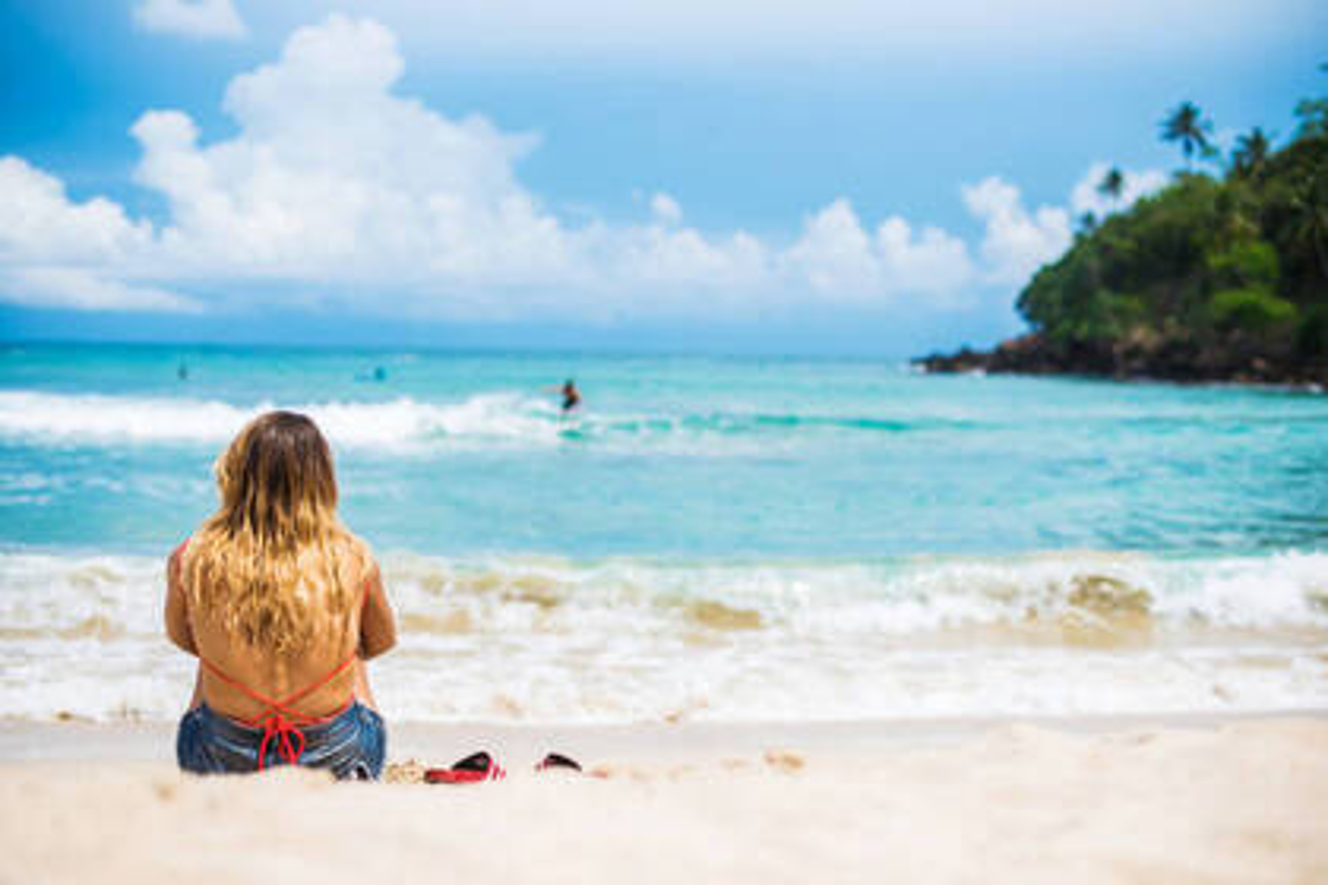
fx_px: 1844
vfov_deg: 27.0
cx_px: 664
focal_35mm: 50
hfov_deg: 39.6
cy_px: 442
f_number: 2.5
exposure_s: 1/4000
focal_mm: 50
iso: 100
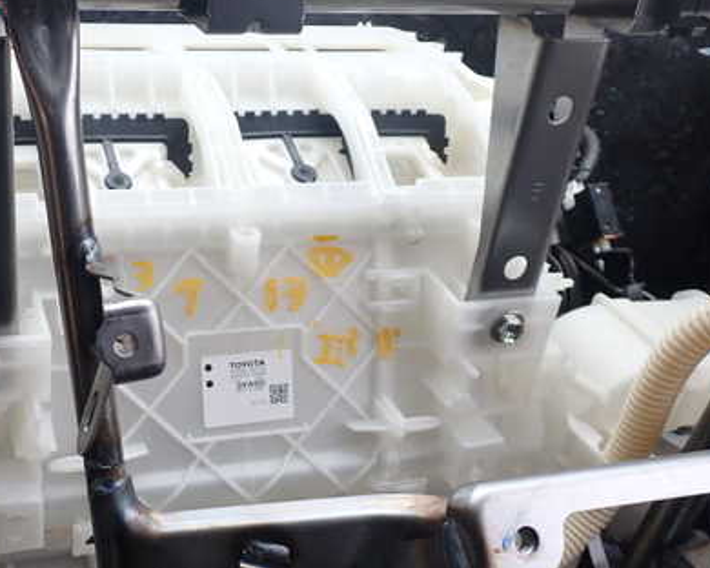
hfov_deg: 40.3
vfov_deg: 33.1
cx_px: 204
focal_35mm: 45
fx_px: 946
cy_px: 380
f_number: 3.2
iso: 100
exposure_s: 1/80
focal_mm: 5.4
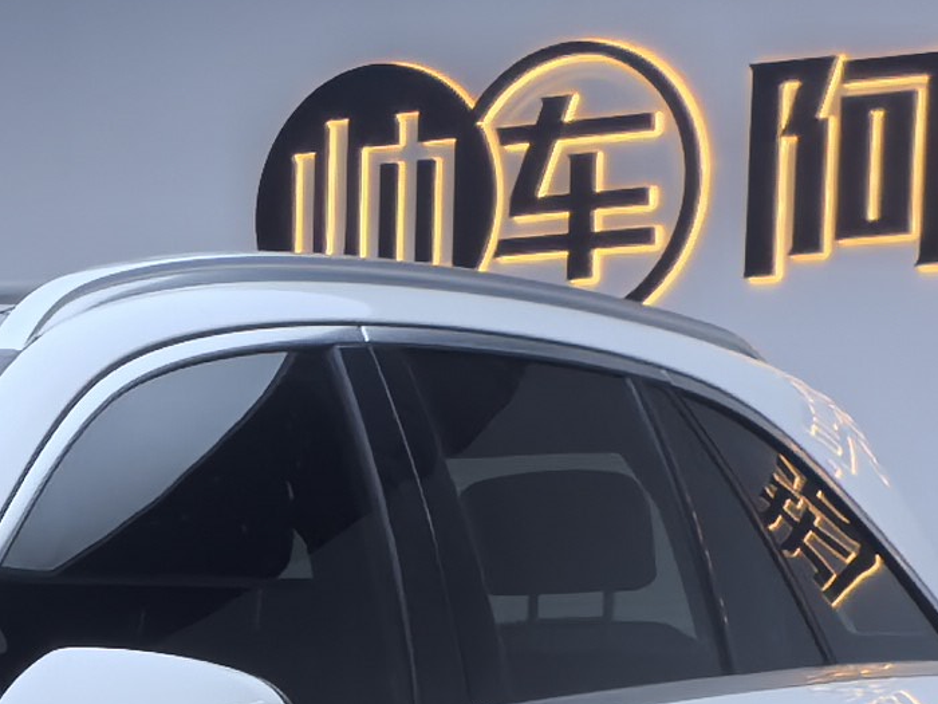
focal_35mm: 160
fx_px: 4336
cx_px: -493
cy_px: 1370
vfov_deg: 8.8
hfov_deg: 11.8
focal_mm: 6.35
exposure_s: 1/100
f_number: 4
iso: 80
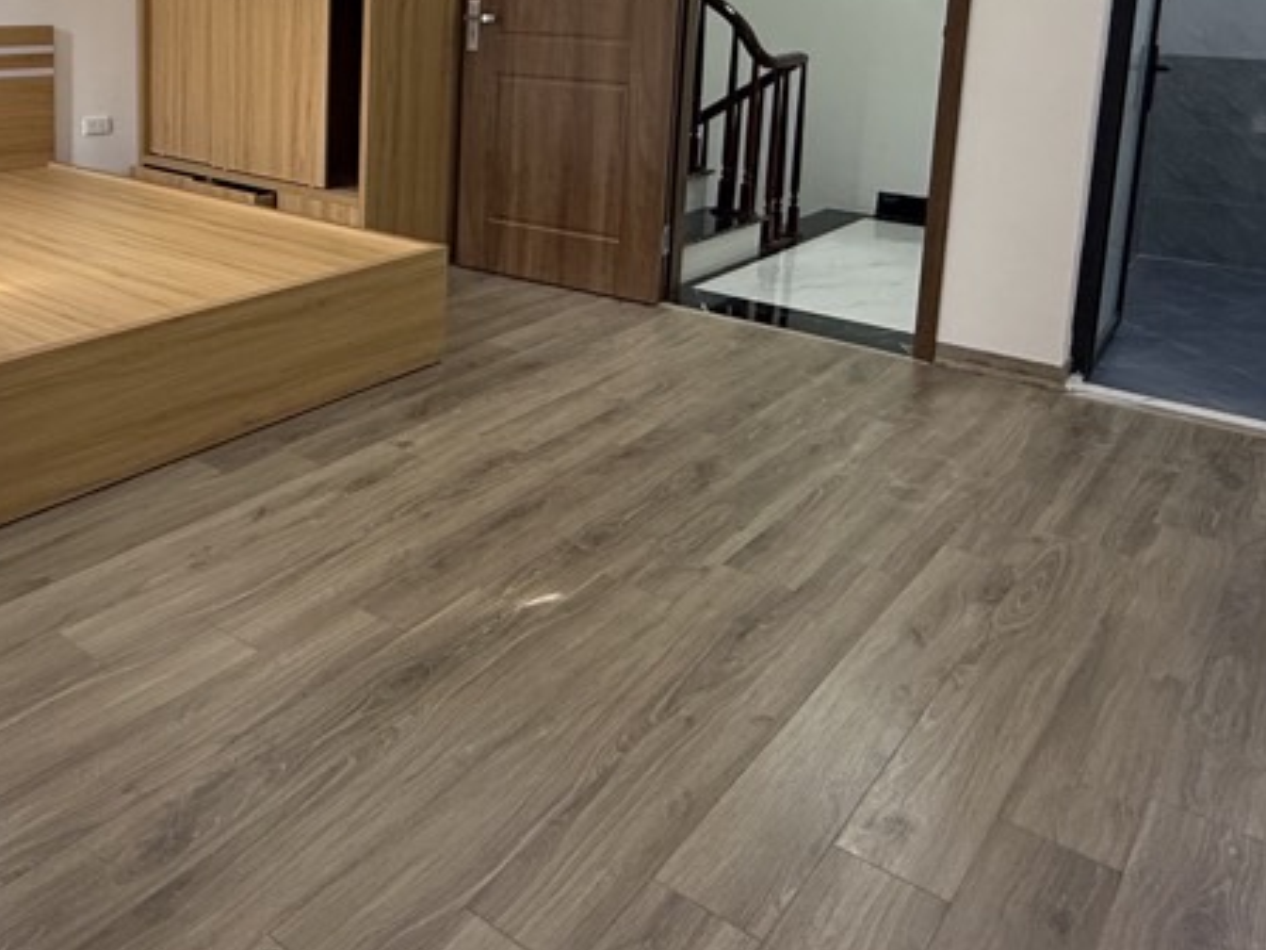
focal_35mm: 32
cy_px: 161
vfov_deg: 41.8
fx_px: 1170
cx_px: 348
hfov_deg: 54.7
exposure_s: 1/99
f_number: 2.2
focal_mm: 2.22
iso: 200
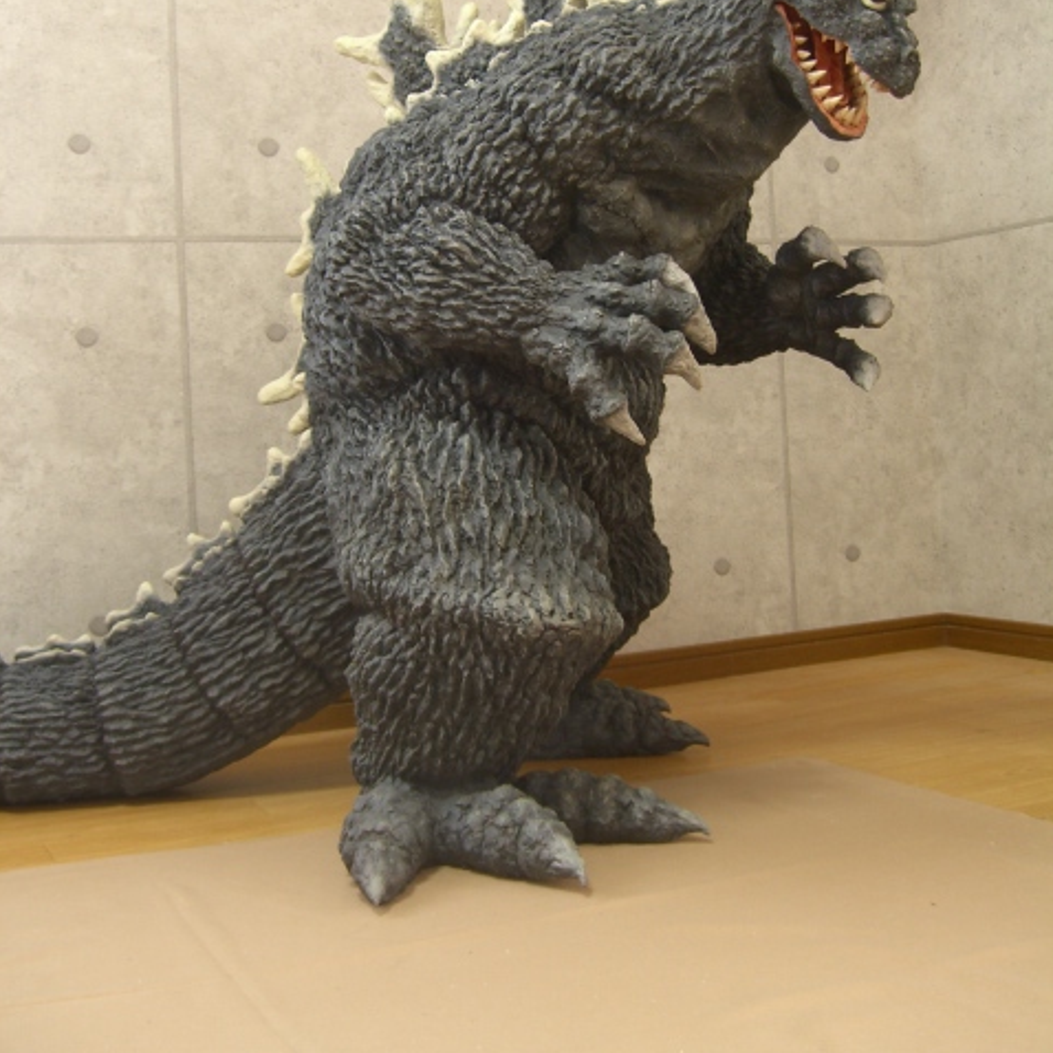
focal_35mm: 45
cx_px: 526
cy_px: 383
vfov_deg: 37.3
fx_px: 1549
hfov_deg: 37.6
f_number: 2.8
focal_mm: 7.9
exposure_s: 1/13
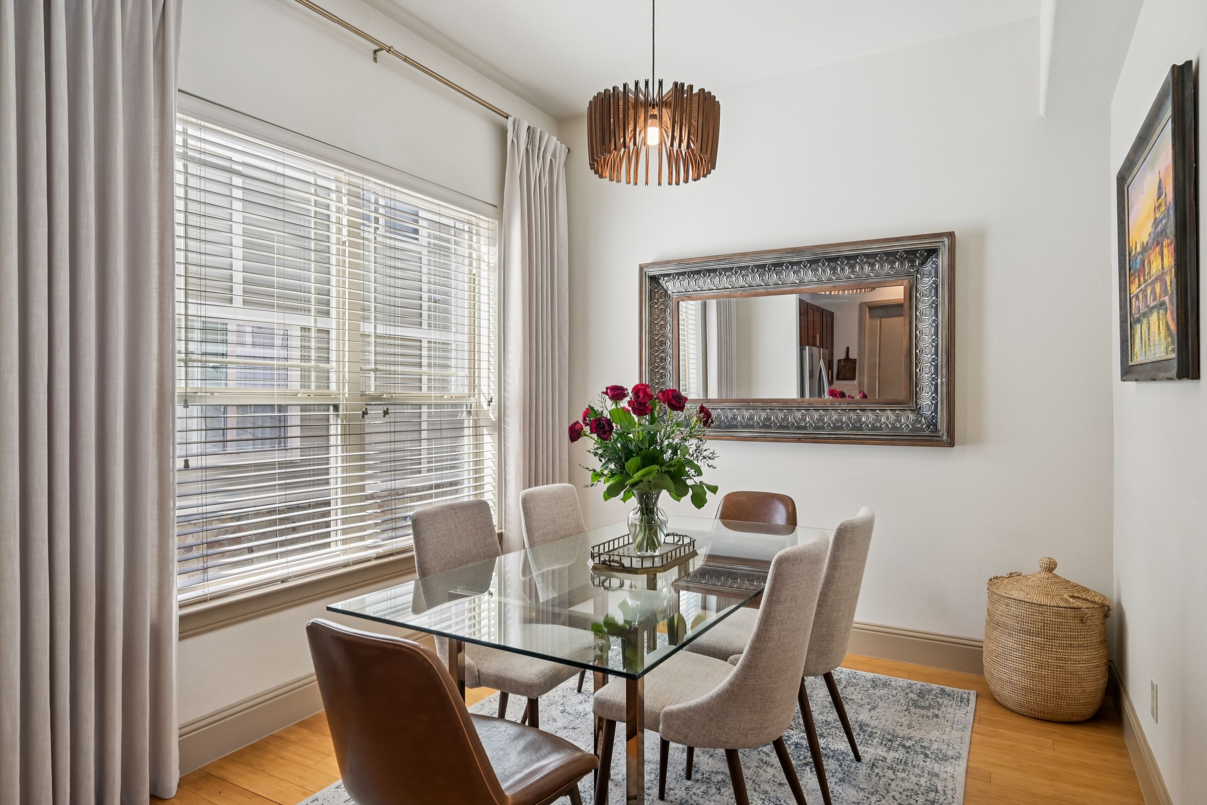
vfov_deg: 60.7
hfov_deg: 82.6
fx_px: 687
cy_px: 402
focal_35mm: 20
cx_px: 604
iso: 400
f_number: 8
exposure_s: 1/100
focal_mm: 20.5
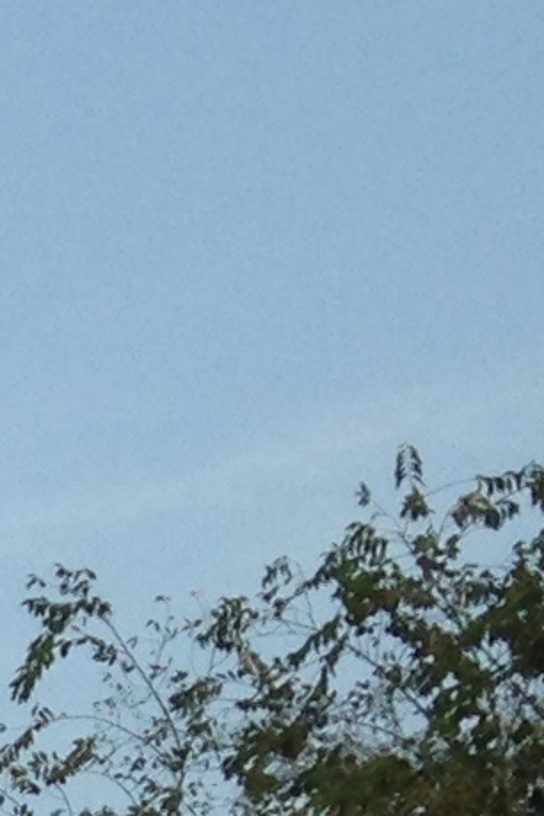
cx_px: -1269
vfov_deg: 7.7
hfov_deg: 5.2
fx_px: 5530
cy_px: 2124
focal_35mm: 244
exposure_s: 1/3390
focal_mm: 4.12
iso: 50
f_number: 2.4
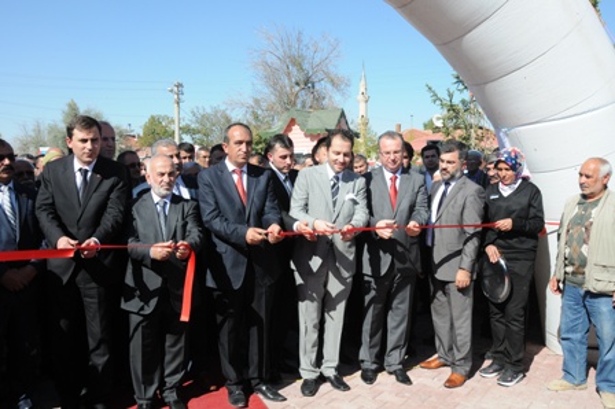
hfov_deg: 57.3
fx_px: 563
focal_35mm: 33
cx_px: 308
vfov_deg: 39.9
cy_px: 204
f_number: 11
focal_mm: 22
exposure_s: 1/500
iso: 500
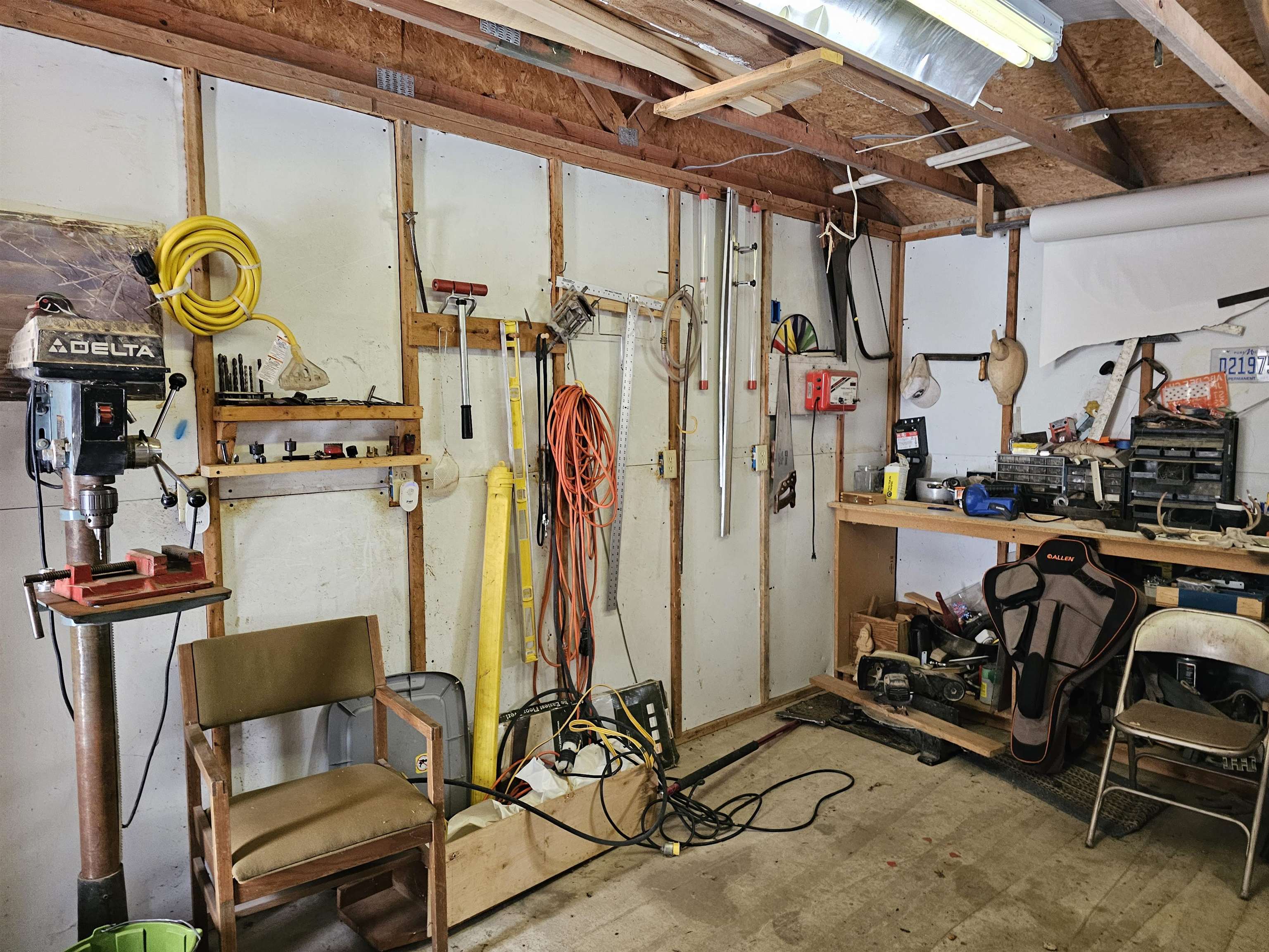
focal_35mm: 23
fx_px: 843
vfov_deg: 58.9
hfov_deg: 73.9
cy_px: 476
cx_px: 634
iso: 640
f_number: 1.7
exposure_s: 1/120
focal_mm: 6.3
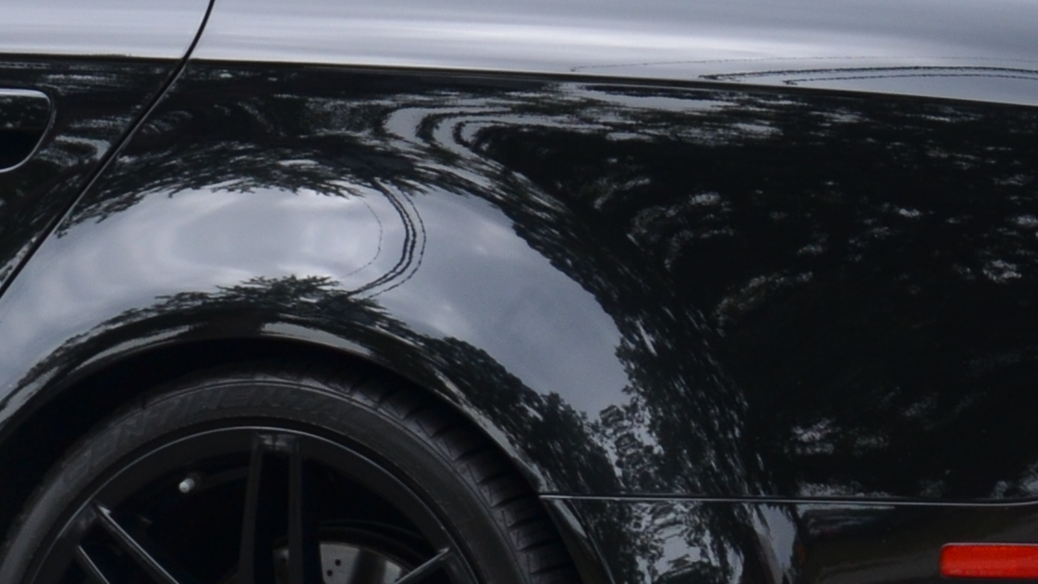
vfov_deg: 2.7
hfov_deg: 4.7
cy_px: 317
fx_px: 12497
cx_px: -607
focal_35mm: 454
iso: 200
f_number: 7.1
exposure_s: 1/200
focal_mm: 66
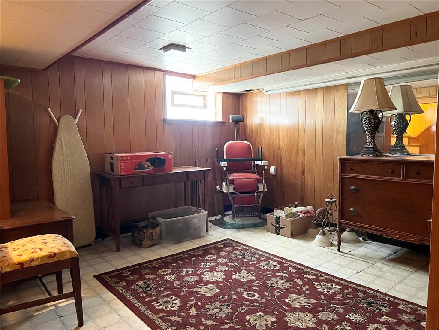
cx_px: 220
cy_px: 165
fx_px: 330
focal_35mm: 26
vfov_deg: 53.1
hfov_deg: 67.3
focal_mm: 5.7
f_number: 1.5
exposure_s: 1/40
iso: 500
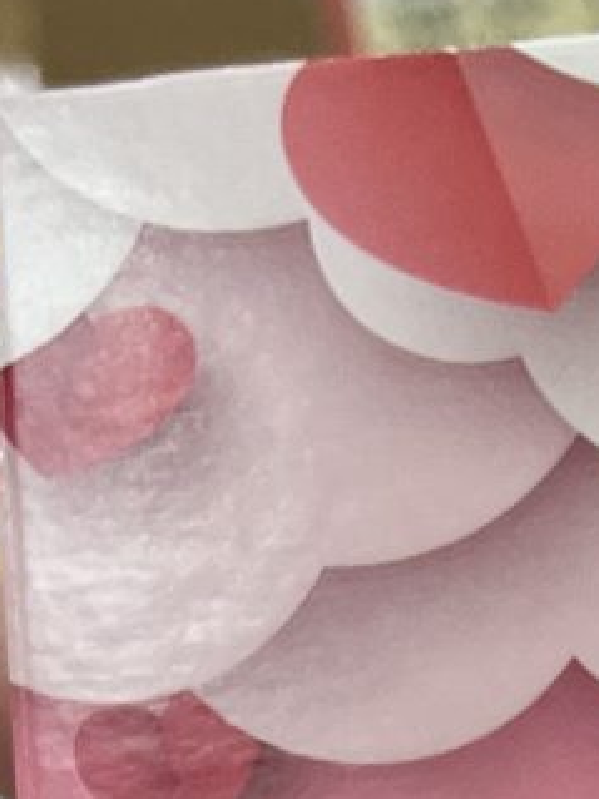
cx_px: 674
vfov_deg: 10.1
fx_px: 3856
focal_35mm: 167
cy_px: 2009
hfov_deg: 8.8
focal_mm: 5.1
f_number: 1.6
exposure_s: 1/100
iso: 125
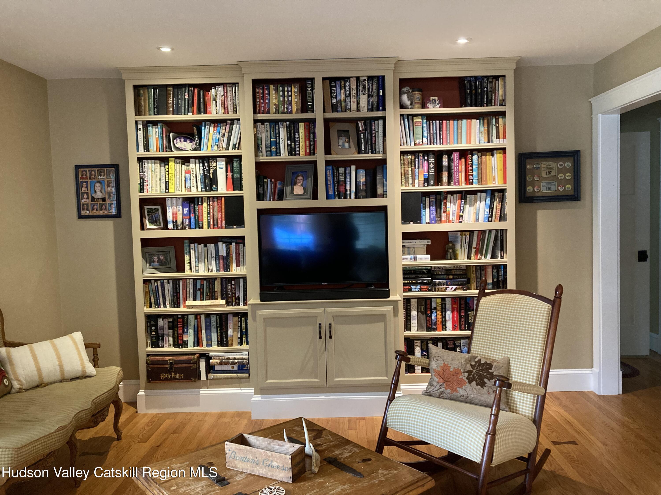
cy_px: 248
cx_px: 330
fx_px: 535
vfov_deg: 49.7
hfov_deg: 63.4
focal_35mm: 28
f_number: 1.8
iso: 320
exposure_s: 1/40
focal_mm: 3.99
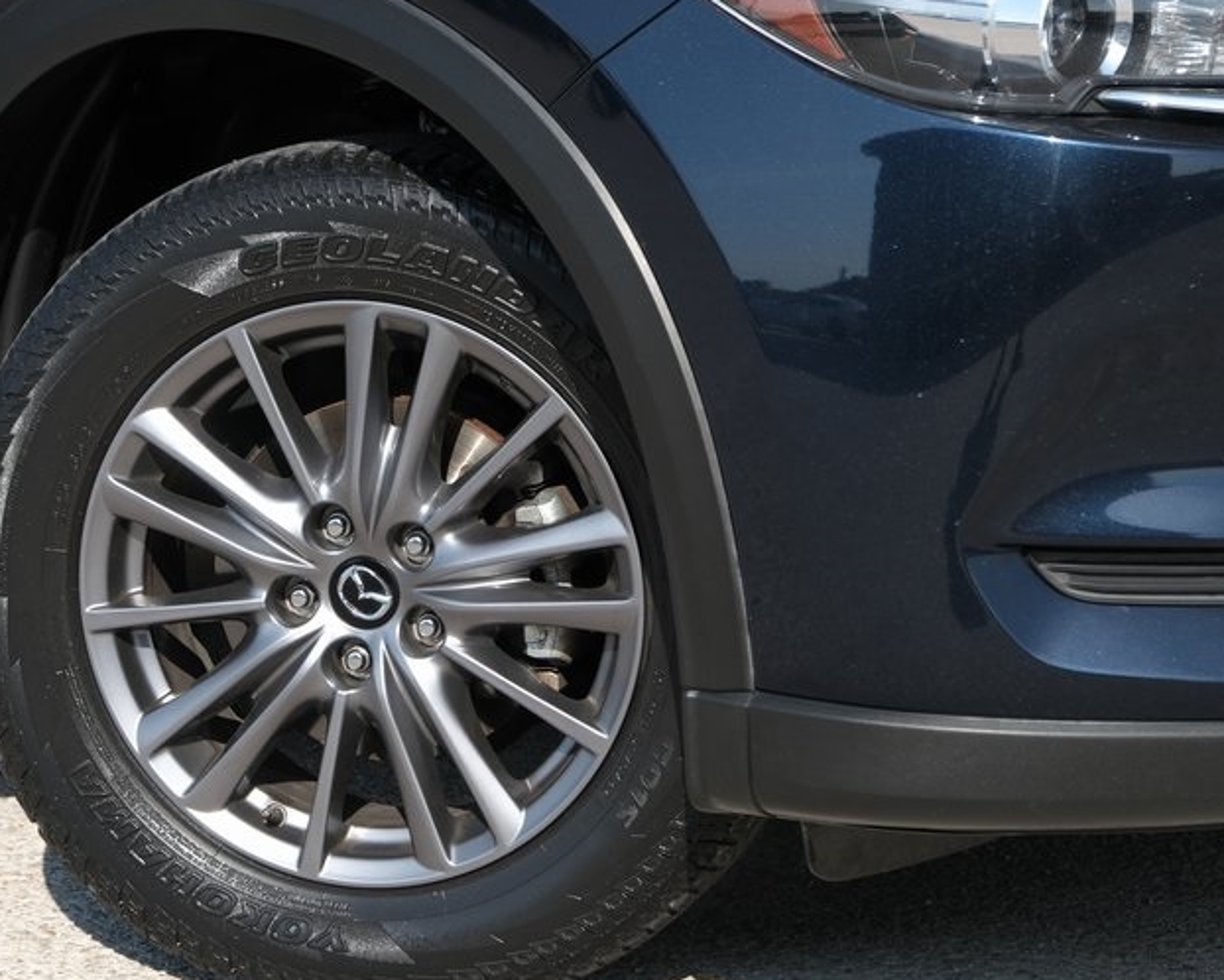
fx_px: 4421
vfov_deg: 12.6
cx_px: 370
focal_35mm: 122
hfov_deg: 15.7
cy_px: 599
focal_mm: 52.7
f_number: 5
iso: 160
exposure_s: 1/500
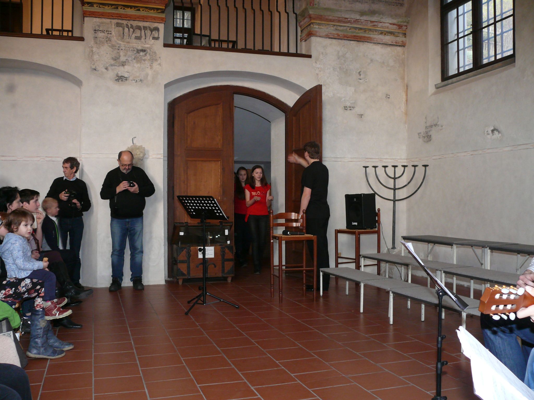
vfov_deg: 40.7
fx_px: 540
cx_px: 267
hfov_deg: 52.6
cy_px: 200
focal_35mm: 35
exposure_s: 1/30
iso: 200
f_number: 2.8
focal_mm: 7.5
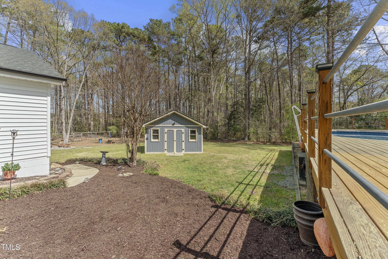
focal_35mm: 14
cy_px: 130
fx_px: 151
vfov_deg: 81.2
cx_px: 194
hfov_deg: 104.3
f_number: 8
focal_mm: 14
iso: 100
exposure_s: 1/800
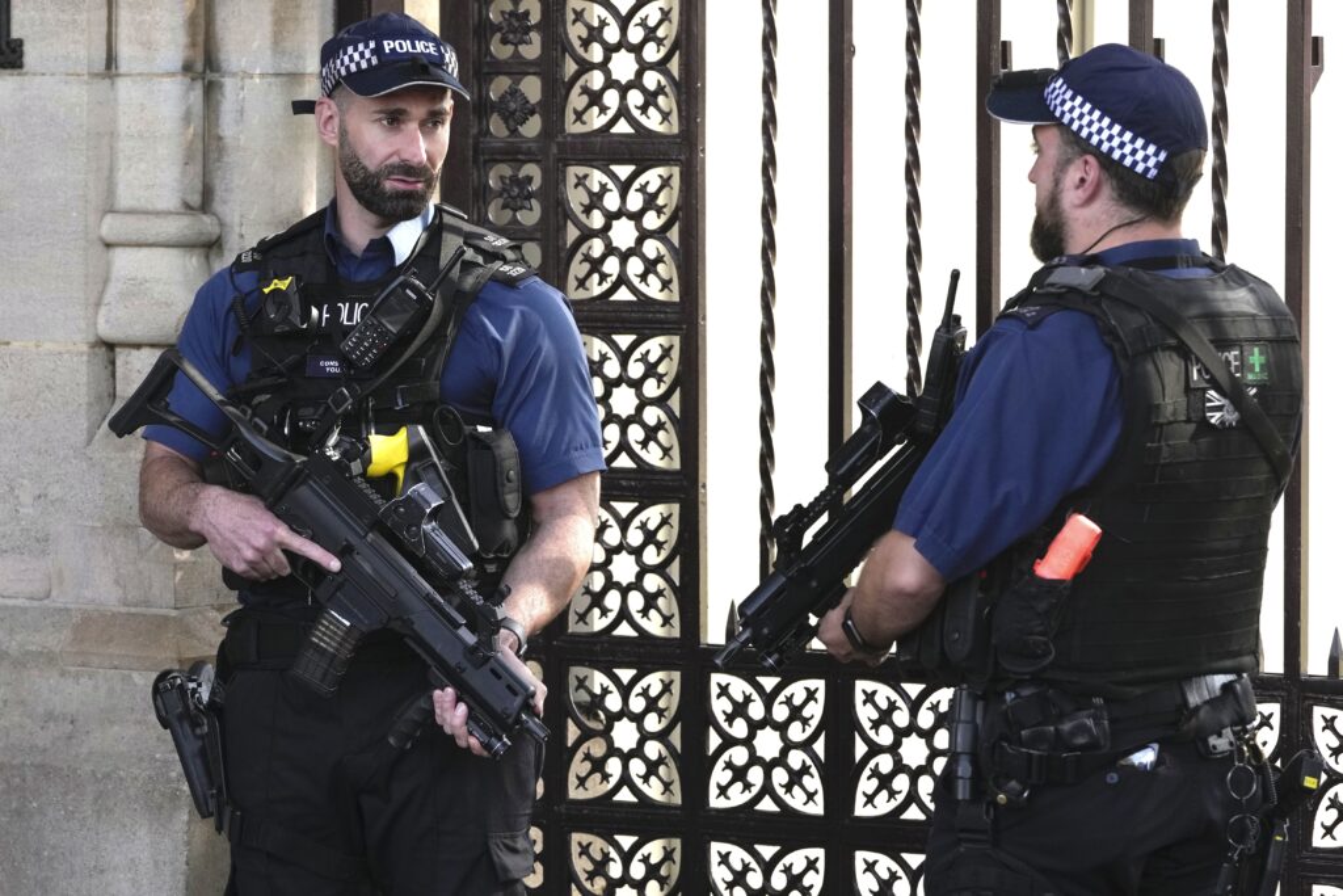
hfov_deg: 15.6
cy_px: 448
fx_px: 4887
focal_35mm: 131
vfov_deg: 10.5
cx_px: 672
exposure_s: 1/1000
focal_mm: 131
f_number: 4.5
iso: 1250
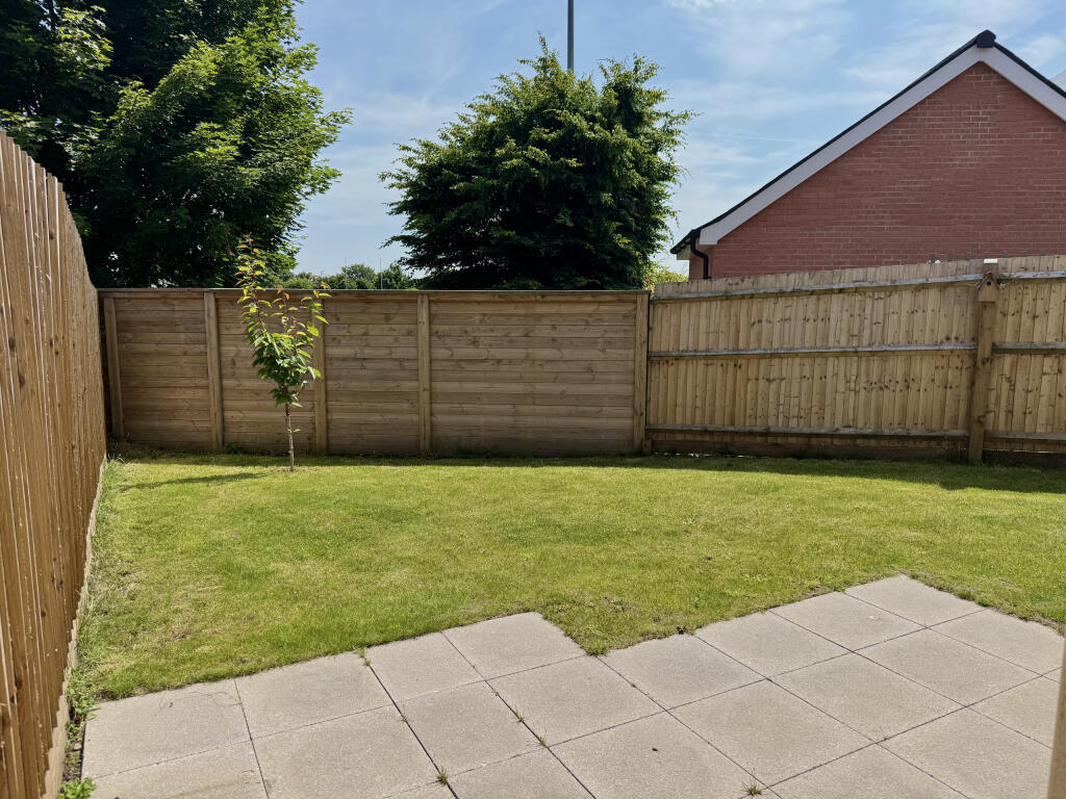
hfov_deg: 71.6
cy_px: 400
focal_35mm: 24
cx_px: 533
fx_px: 739
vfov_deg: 56.8
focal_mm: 6.76
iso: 80
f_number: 1.78
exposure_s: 1/4049
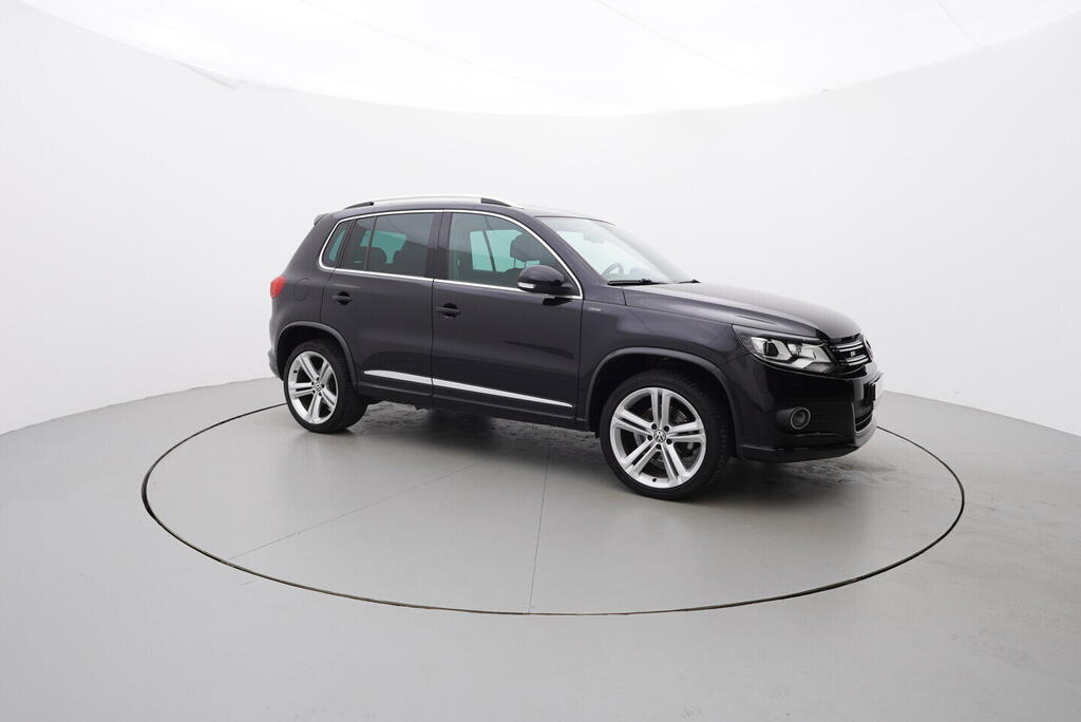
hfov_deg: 77.3
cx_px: 540
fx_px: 676
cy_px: 361
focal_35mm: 22
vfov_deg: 56.2
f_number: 5
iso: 200
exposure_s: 1/80
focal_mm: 15
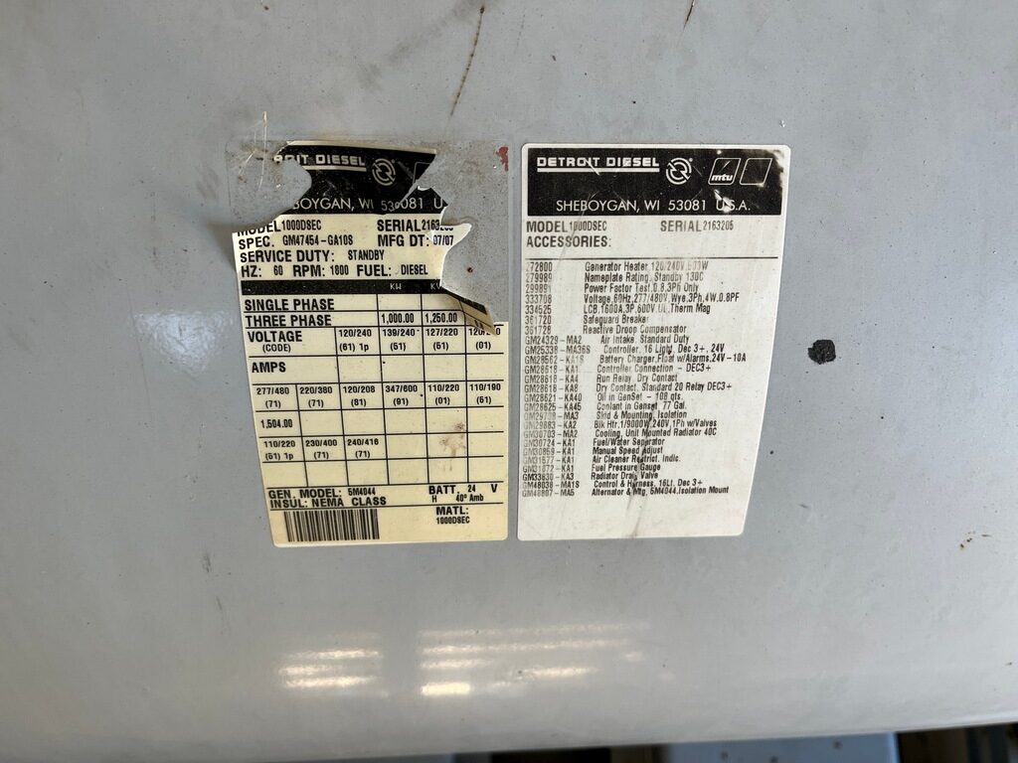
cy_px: 382
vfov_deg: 53.1
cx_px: 509
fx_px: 765
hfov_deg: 67.3
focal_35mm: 26
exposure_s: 1/121
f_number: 1.6
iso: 80
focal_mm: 5.1
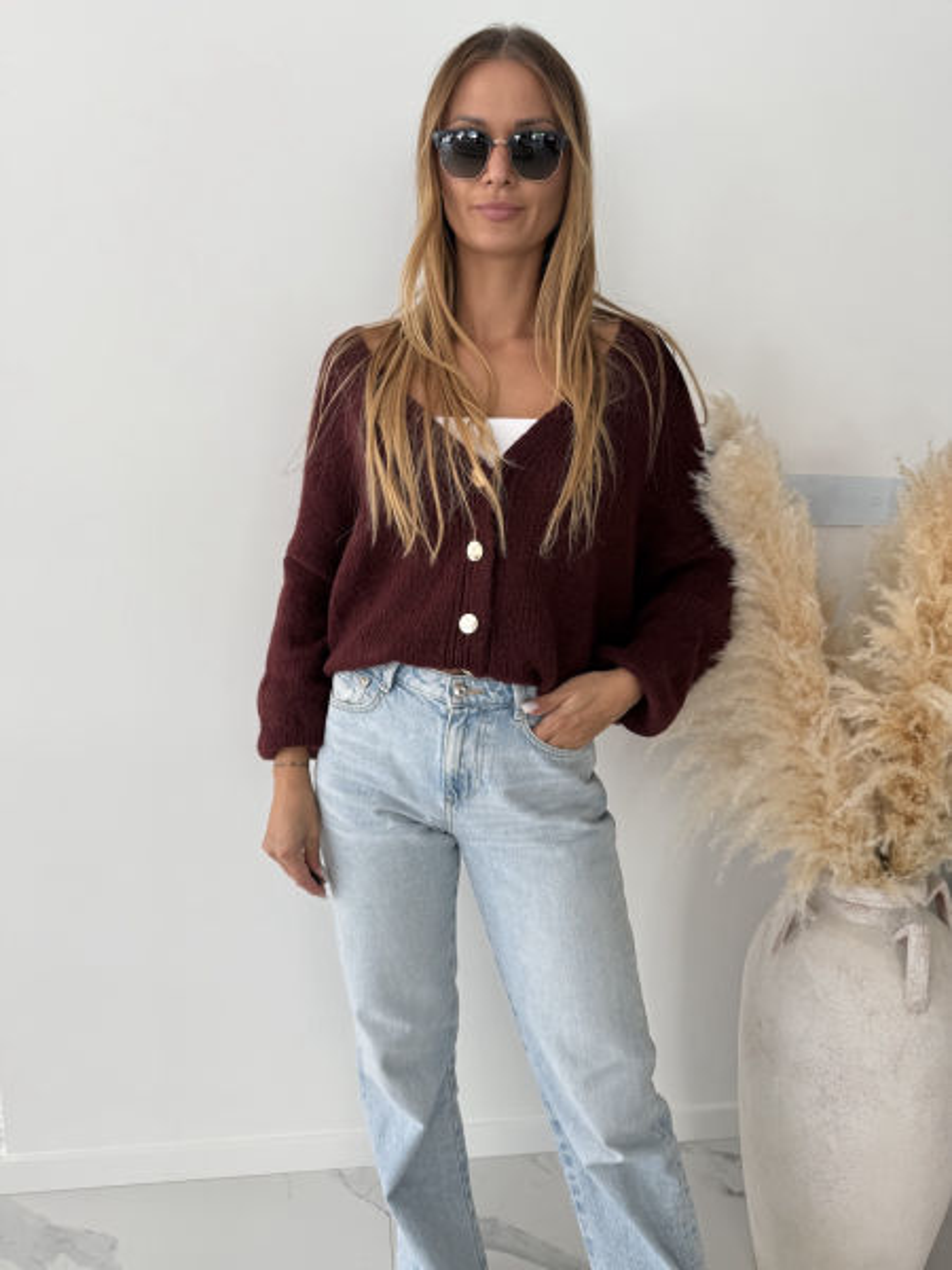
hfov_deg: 56.8
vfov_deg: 71.6
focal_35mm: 24
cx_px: 476
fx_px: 880
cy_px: 635
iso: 64
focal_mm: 6.76
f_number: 1.78
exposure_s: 1/121
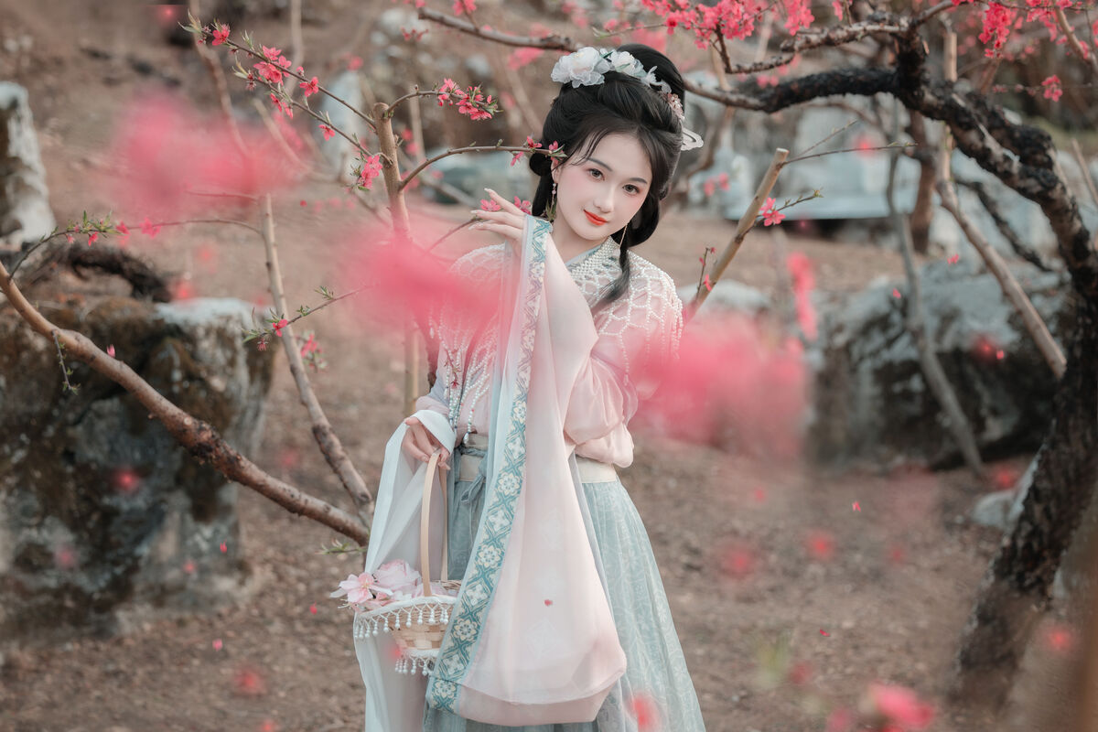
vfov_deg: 19.7
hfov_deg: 29.2
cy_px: 366
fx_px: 2104
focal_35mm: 69
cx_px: 549
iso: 50
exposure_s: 1/80
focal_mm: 70
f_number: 2.8
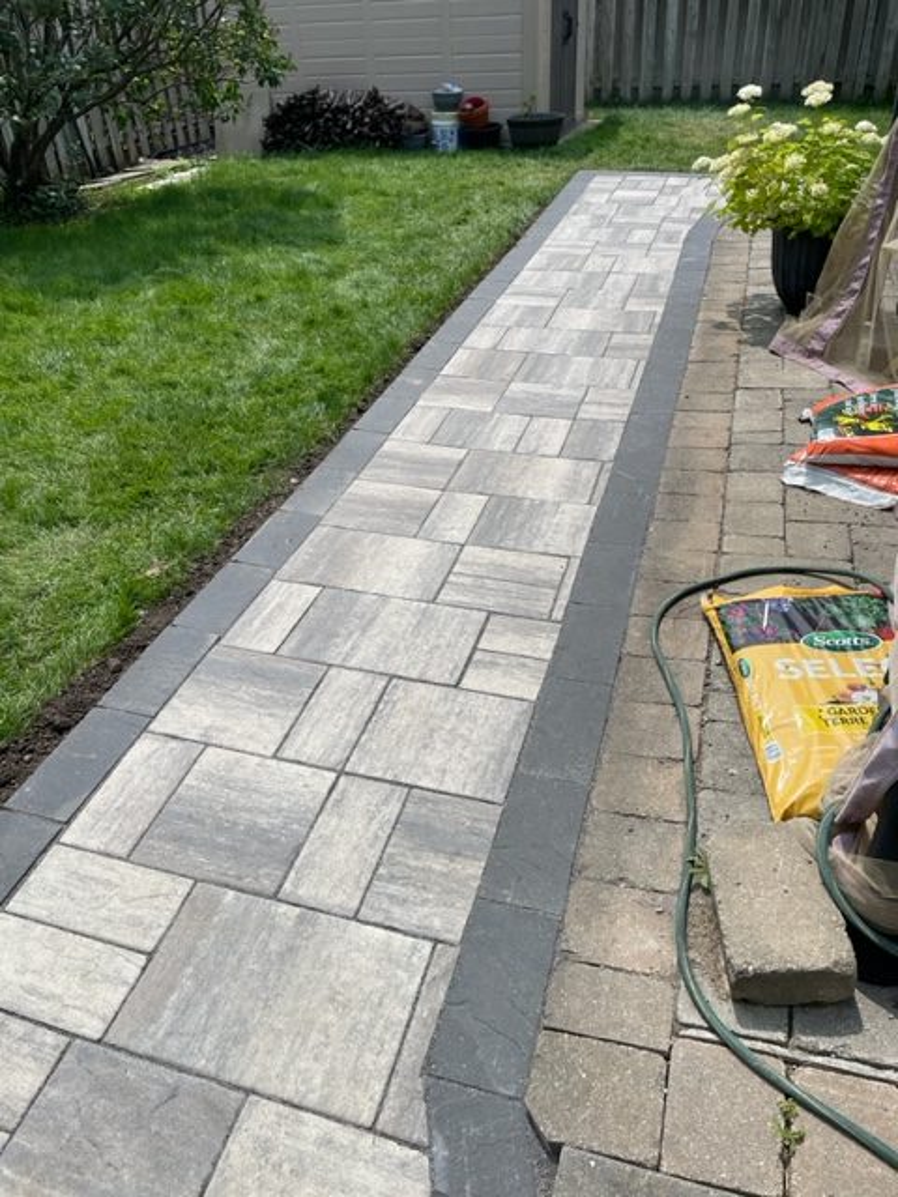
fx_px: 899
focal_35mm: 26
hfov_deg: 53.1
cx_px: 449
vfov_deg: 67.3
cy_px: 598
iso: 32
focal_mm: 4.2
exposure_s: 1/4132
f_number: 1.6
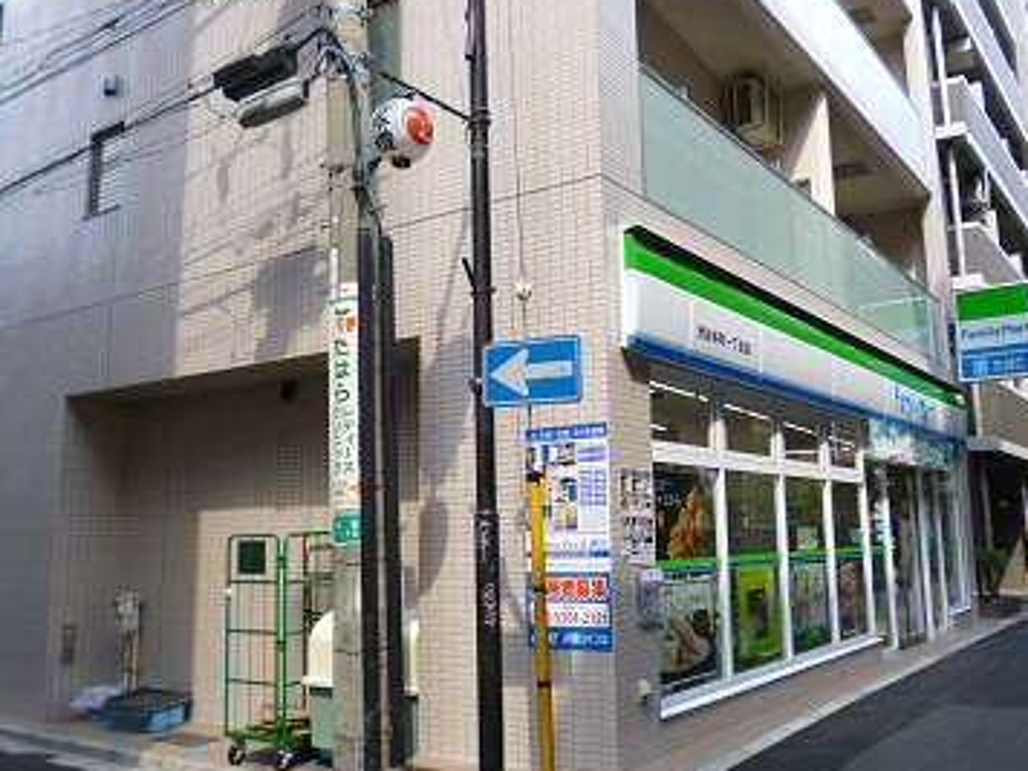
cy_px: 380
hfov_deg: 61.6
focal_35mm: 29
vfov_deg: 48.2
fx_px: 861
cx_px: 552
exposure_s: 1/400
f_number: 2.5
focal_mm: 4.3
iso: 100
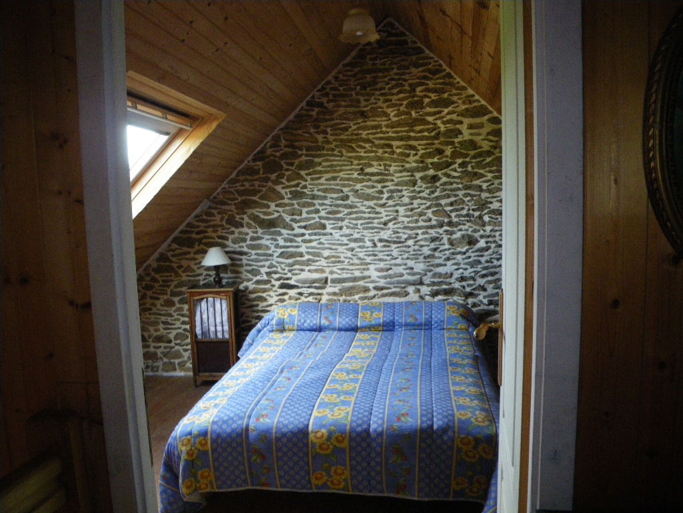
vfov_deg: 49.7
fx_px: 552
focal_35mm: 28
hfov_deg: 63.4
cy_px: 256
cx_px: 342
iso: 400
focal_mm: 5
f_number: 3.5
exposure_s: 1/30
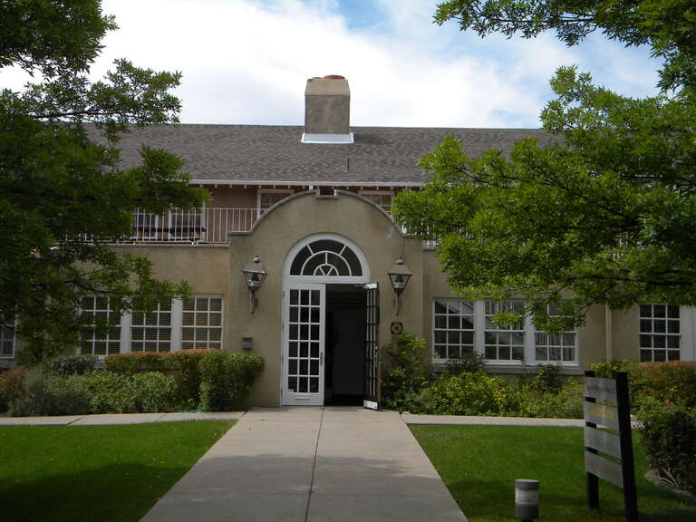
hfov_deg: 40.4
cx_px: 348
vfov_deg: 30.9
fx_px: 945
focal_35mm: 47
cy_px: 261
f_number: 3.9
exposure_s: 1/891
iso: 80
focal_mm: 8.6
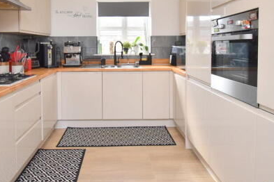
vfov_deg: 49.9
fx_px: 190
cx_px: 117
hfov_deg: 71.1
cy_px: 54
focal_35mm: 25
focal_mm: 10
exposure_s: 1/160
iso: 800
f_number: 4.5
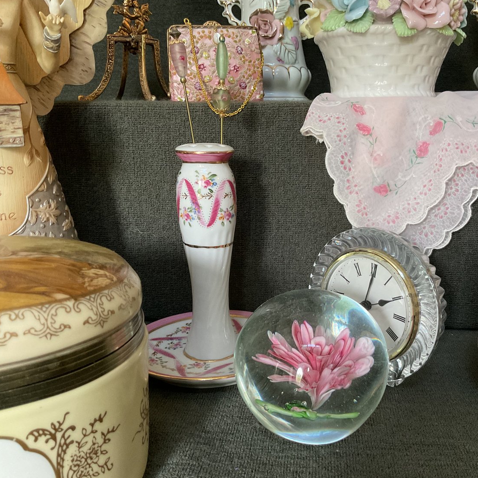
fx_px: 547
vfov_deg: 47.2
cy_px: 243
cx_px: 300
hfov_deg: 46.8
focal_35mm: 35
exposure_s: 1/60
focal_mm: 3
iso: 250
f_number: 1.8
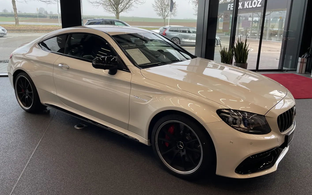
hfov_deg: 66.5
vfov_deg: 44.5
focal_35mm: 28
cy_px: 86
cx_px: 155
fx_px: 238
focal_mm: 4.2
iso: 32
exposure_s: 1/238
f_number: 1.6
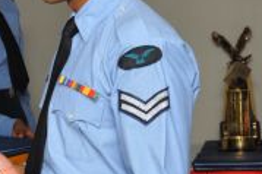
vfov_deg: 8.0
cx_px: -69
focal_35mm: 171
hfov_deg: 11.7
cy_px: 97
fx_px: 1243
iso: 200
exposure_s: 1/125
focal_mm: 34
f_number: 6.7
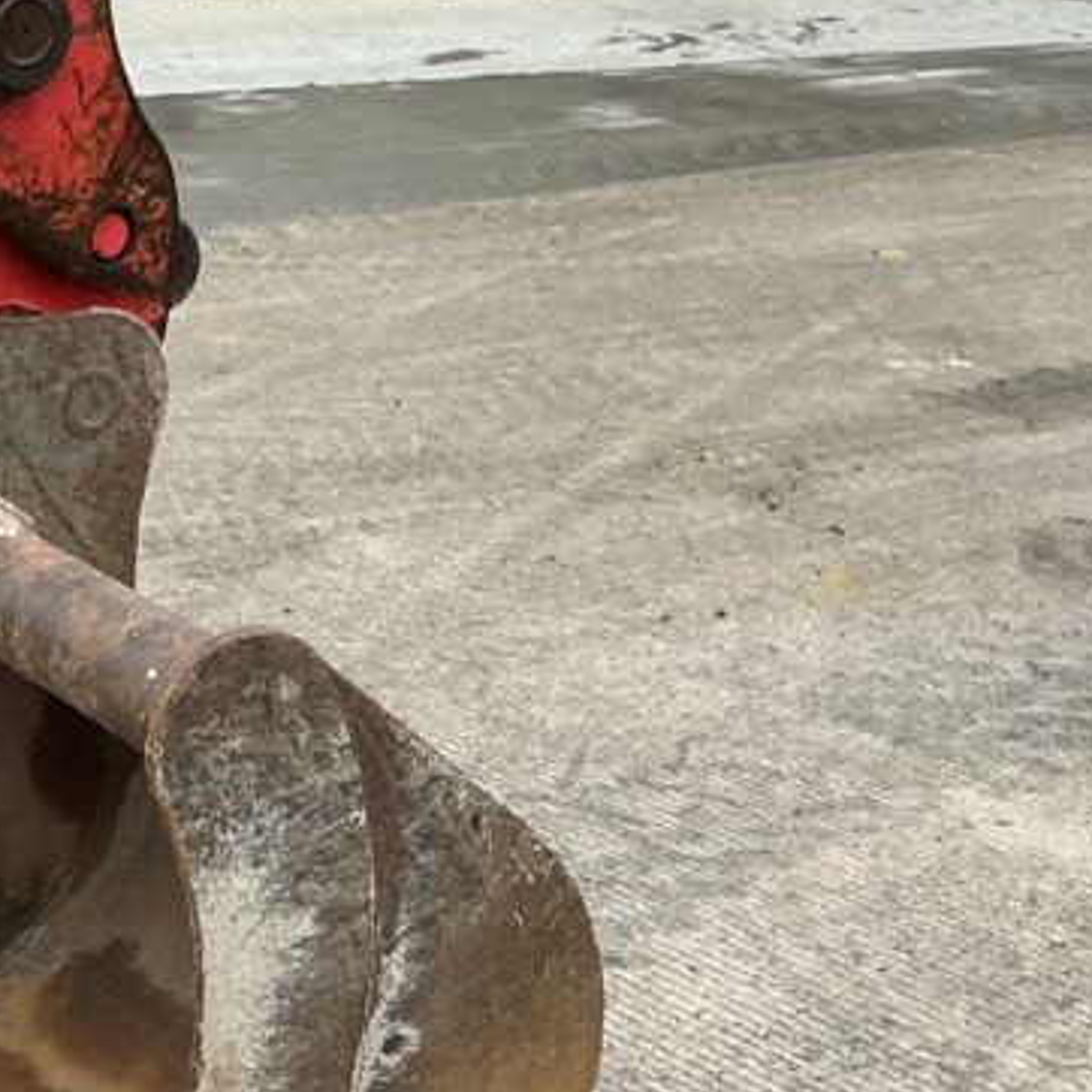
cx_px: -48
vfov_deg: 24.5
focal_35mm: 70
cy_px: 781
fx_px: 2498
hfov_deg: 23.4
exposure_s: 1/122
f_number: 1.8
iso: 32
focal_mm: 3
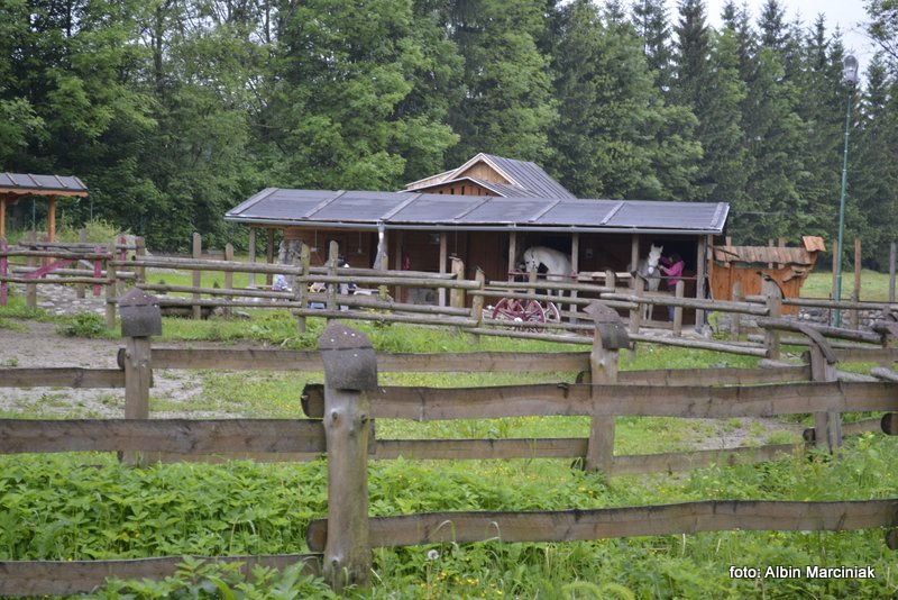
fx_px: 2059
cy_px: 300
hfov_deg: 24.6
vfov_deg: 16.6
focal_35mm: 82
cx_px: 449
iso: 320
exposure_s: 1/125
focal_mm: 55
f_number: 5.6
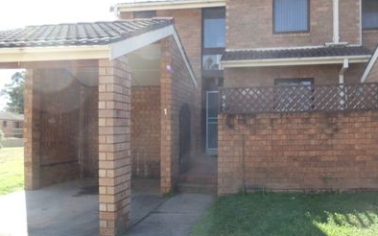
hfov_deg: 38.2
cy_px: 117
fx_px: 546
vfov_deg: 24.4
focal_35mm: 53
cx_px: 197
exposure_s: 1/250
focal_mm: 6
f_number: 3.5
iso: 100
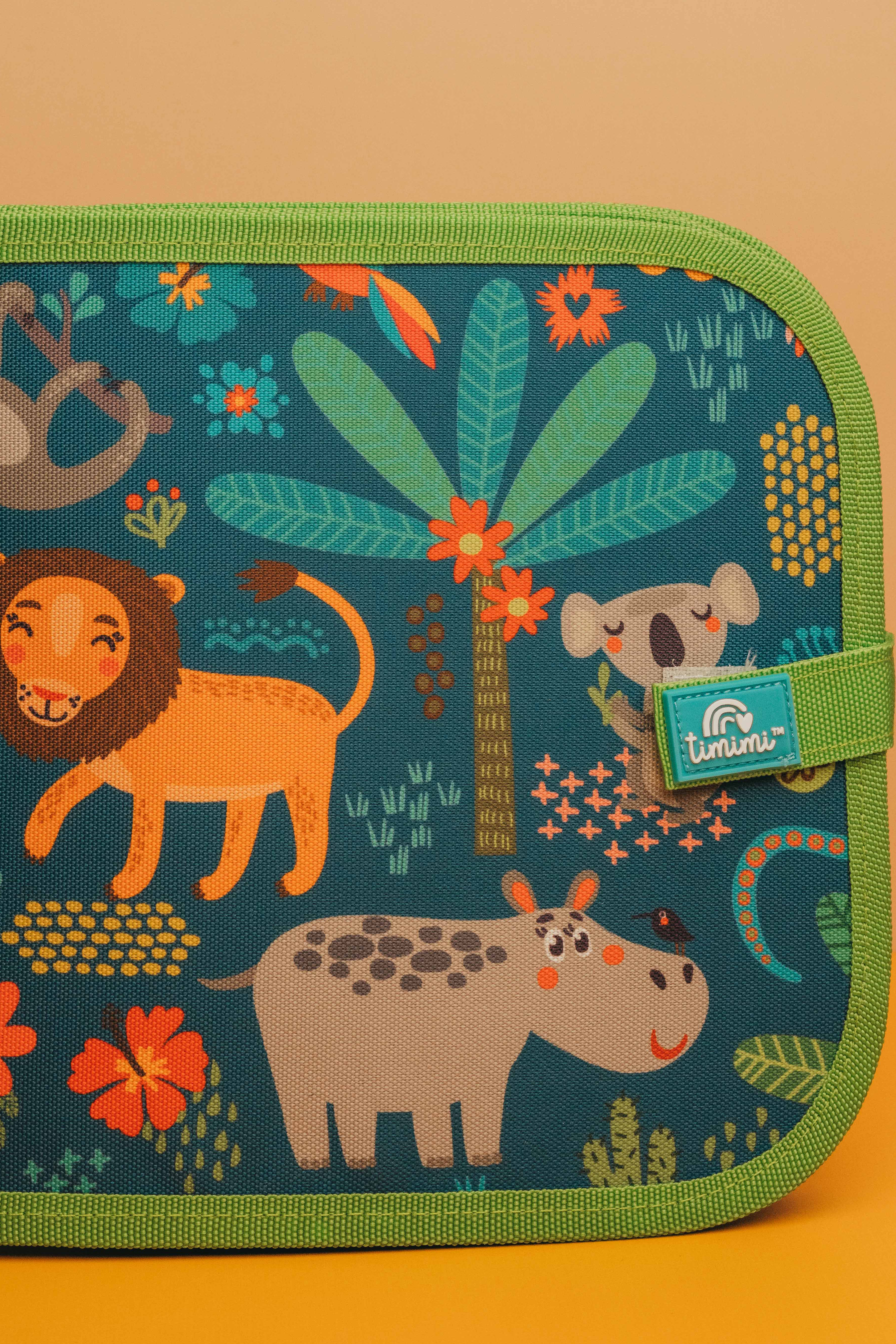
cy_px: 380
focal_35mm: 88
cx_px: 348
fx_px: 3285
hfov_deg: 15.5
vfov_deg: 23.0
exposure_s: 1/320
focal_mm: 50
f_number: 8
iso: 1250
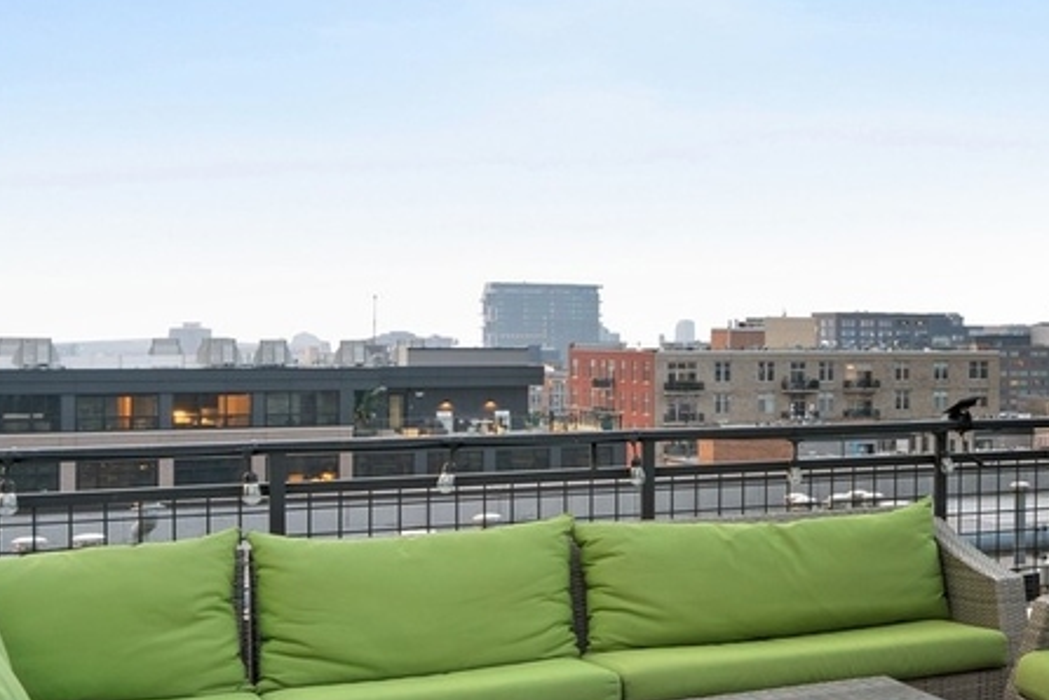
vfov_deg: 23.4
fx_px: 1690
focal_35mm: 58
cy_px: 341
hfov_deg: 25.3
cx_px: 1606
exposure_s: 1/15
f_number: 7.1
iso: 320
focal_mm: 16
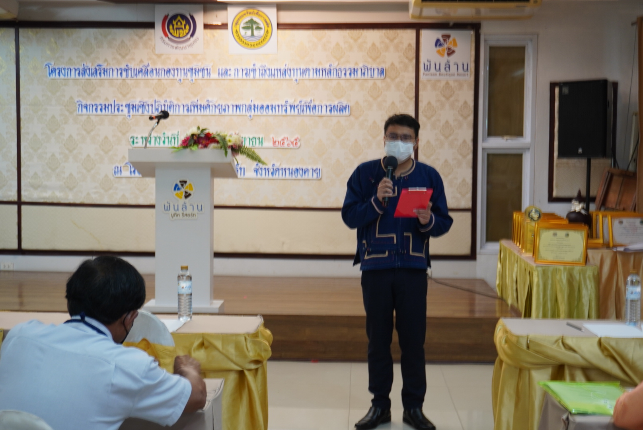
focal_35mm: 54
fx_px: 965
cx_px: 322
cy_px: 215
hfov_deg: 36.8
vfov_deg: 25.1
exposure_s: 1/10
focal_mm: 36
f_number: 5.6
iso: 400
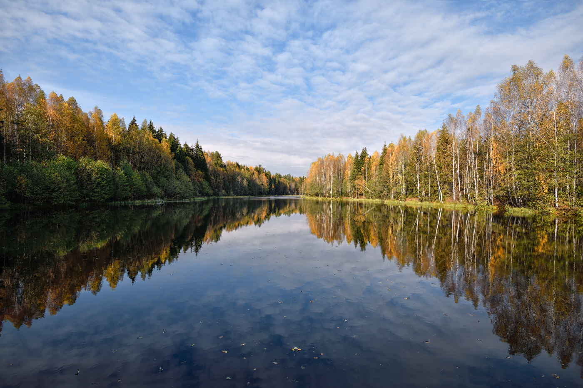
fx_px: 259
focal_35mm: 16
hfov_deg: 96.7
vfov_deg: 73.7
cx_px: 292
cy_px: 194
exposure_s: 1/250
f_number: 9
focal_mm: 16
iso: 100
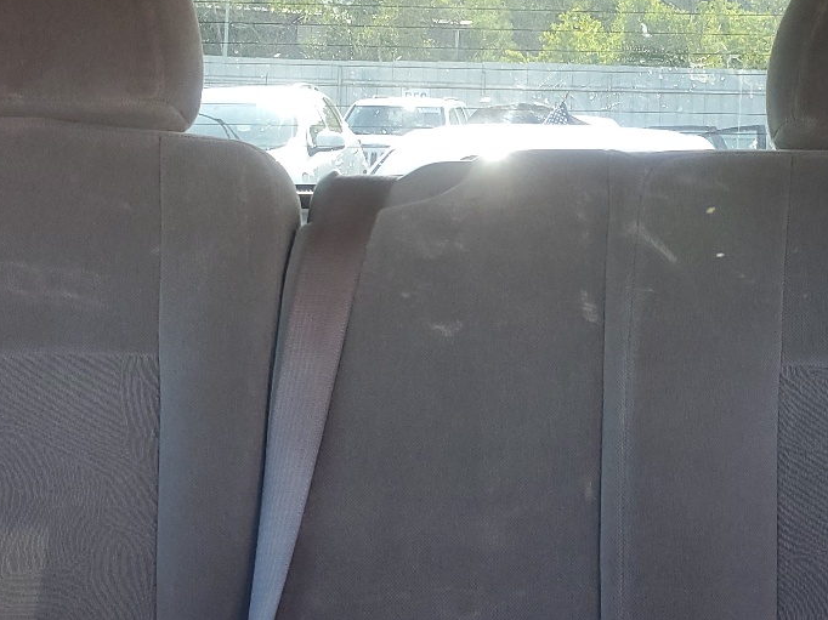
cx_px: 606
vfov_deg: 23.8
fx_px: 1459
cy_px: 176
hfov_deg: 31.2
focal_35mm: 61
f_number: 1.5
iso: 66
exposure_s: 1/120
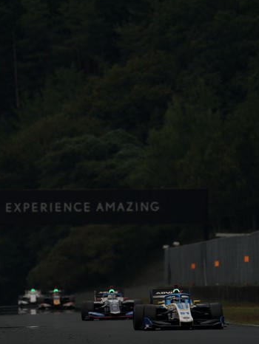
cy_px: 168
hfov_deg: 1.7
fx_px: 8701
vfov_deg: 2.3
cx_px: 82
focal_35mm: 873
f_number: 6.3
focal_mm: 588
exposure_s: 1/640
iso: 200
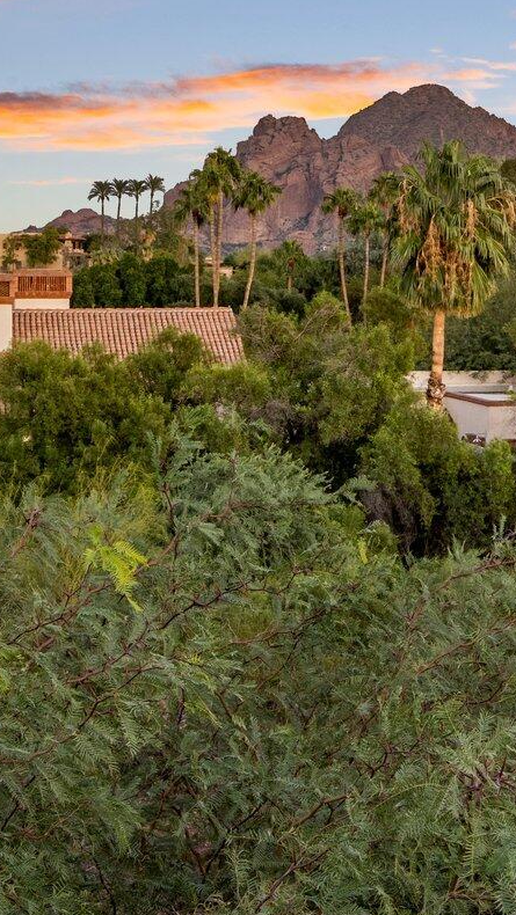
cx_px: 410
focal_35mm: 95
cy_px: 286
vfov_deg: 22.3
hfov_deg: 12.7
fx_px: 2308
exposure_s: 1/4
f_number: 13
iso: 400
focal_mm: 35
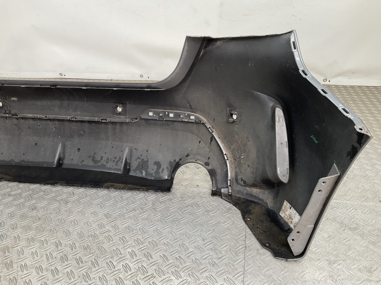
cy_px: 142
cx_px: 190
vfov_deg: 48.2
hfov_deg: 61.7
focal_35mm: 29
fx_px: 319
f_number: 1.8
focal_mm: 3
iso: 25
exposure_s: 1/100
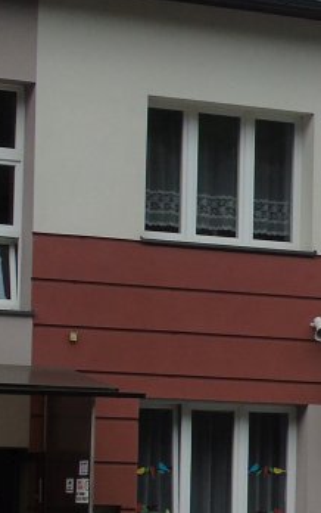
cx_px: 592
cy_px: 422
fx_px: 2348
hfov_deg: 7.6
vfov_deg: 12.4
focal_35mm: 168
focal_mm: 8.2
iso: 80
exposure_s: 1/400
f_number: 4.1
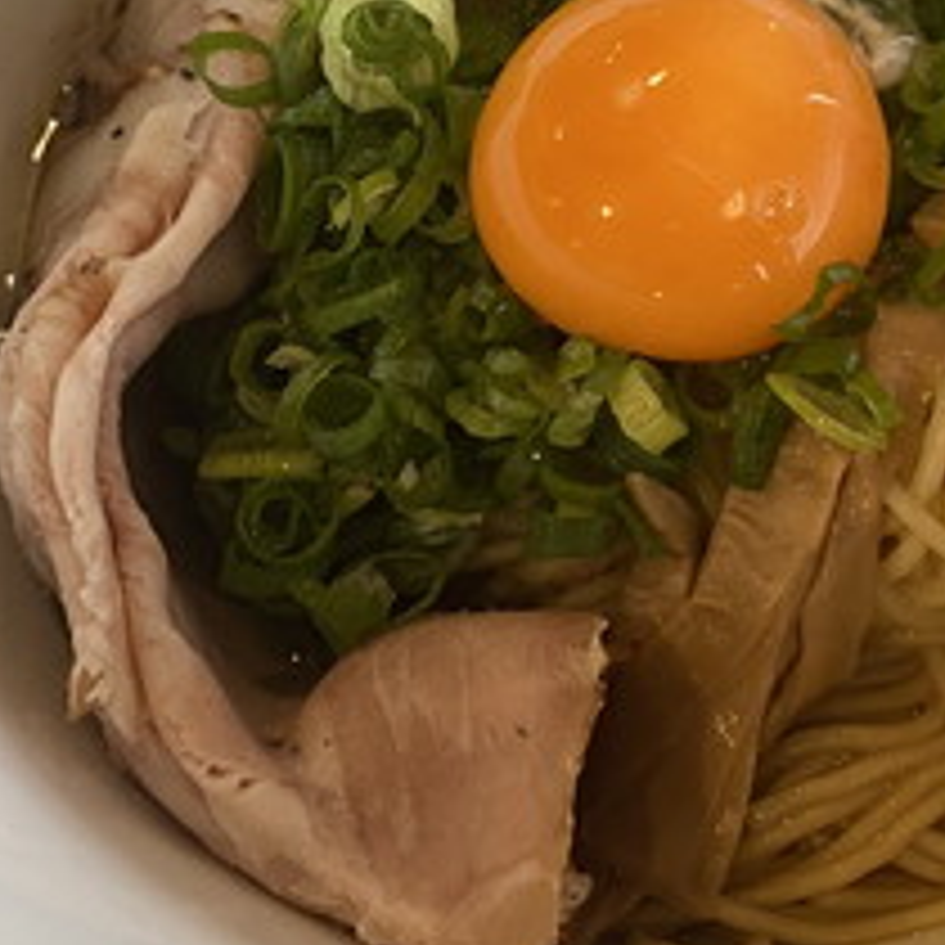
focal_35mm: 70
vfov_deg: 24.4
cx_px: 590
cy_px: 248
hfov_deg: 24.6
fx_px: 2162
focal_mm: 4.25
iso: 80
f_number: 1.8
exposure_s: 1/50
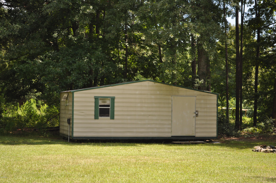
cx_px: 138
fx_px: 597
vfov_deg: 17.4
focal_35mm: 78
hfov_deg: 26.0
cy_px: 92
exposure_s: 1/1000
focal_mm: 52
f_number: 5.6
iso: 640
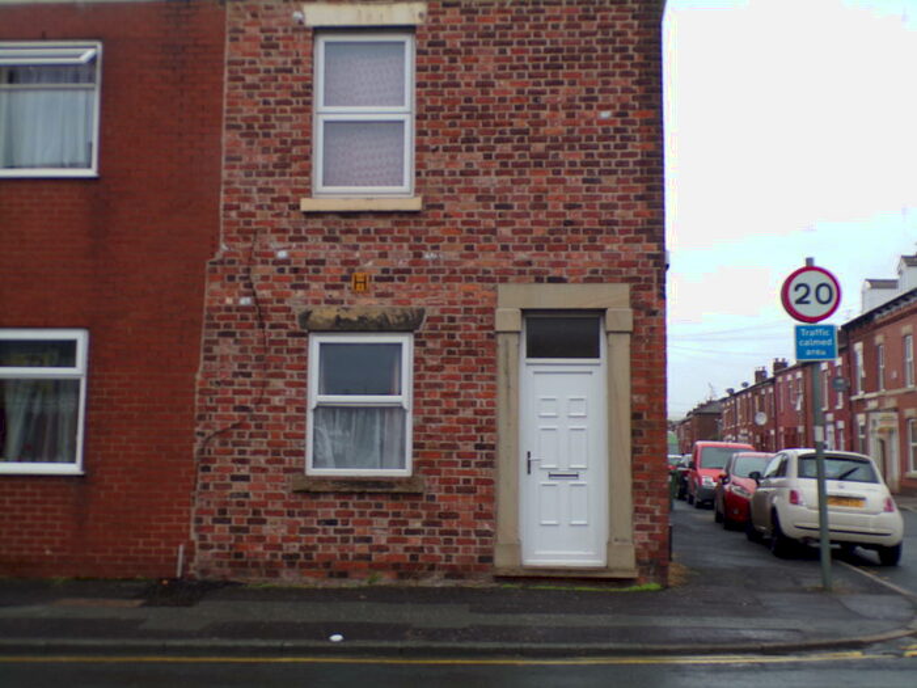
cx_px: 458
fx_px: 980
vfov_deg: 38.7
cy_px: 344
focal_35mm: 37
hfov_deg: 50.1
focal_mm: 6.6
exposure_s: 1/160
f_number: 3.3
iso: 80
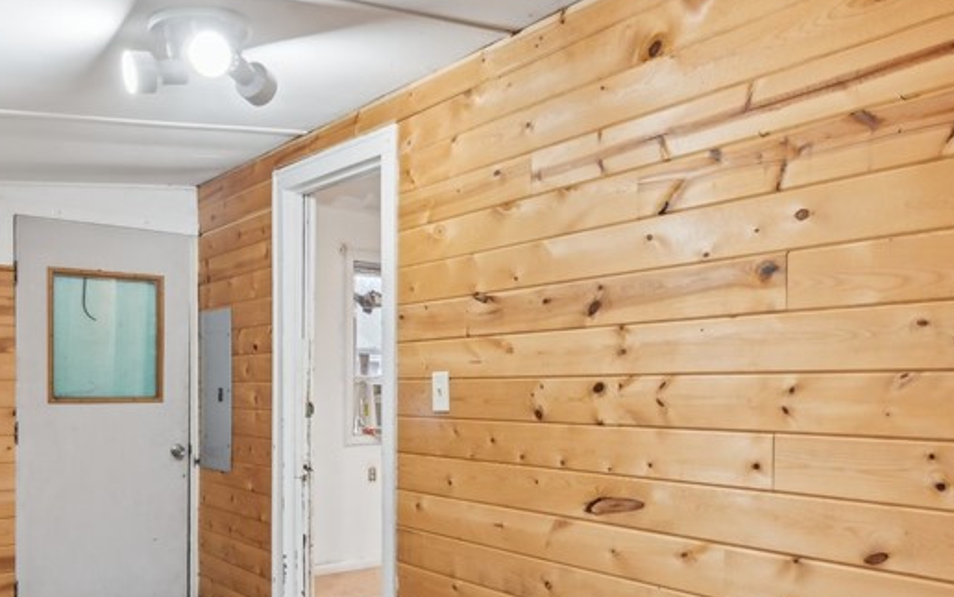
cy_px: 375
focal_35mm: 30
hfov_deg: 62.7
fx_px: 780
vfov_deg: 41.6
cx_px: 417
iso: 50
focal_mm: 14
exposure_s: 1/2.5
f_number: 11
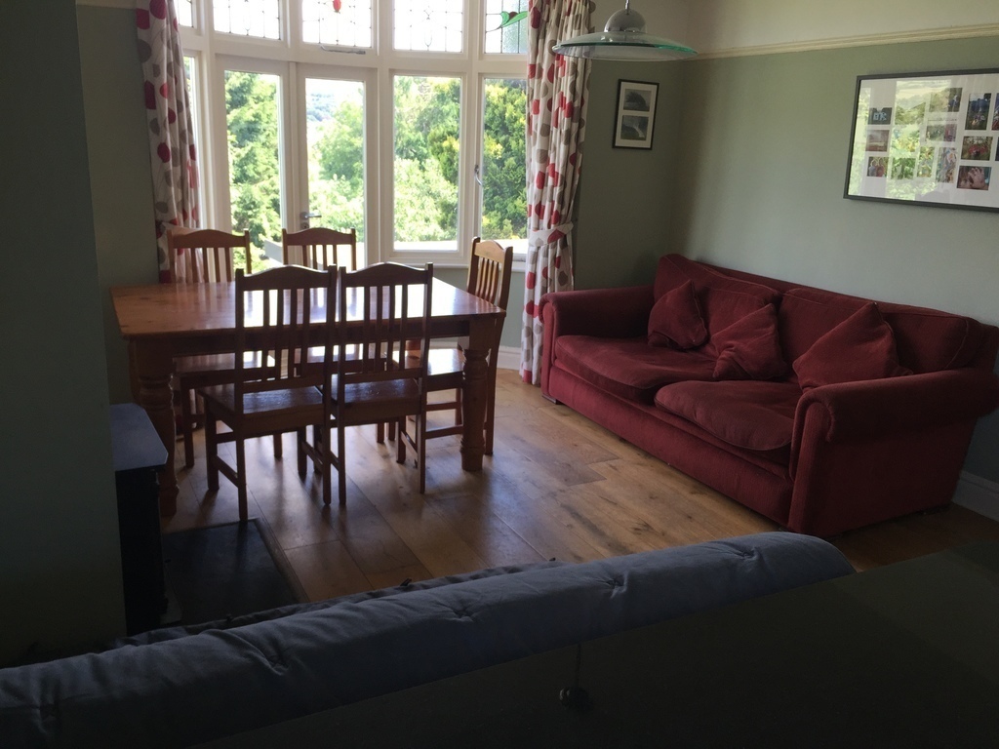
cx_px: 500
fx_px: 837
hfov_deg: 61.7
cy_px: 374
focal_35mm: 29
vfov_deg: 48.2
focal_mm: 4.15
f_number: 2.2
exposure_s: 1/100
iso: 32
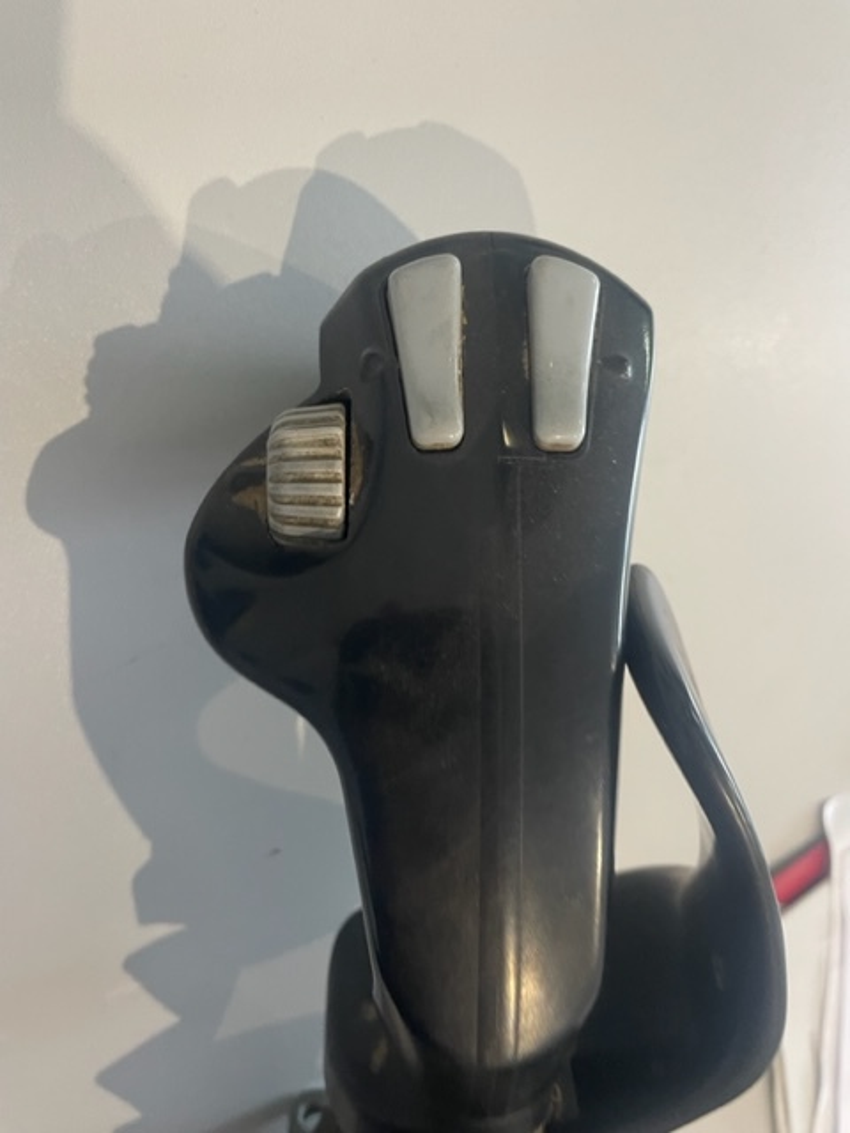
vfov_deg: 67.3
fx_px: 851
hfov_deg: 53.1
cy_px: 566
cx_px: 425
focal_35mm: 26
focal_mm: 4.2
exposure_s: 1/50
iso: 200
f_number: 1.6
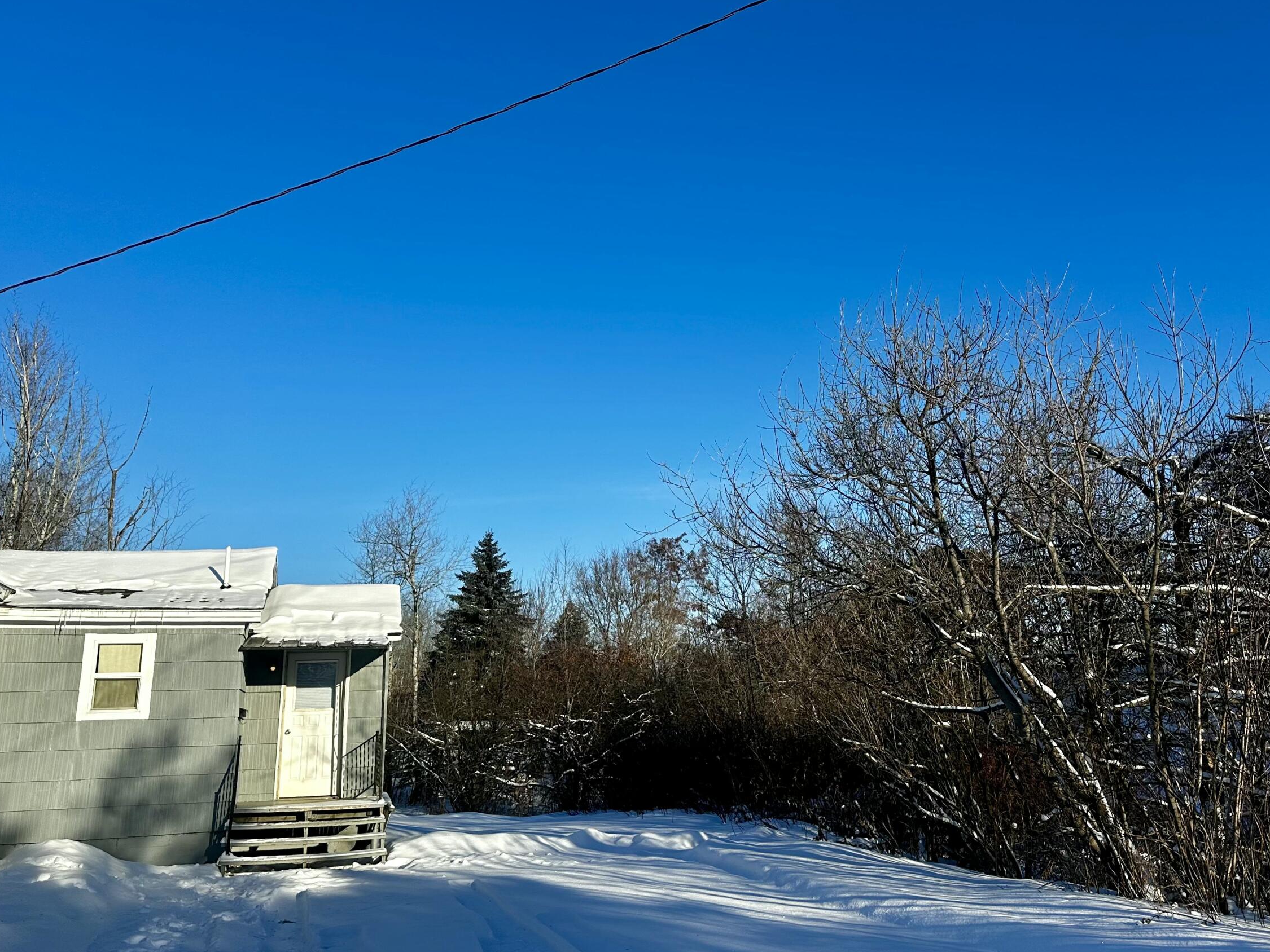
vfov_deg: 44.0
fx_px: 1174
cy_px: 403
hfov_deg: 56.5
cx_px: 742
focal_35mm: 32
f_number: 1.78
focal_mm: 6.86
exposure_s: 1/4545
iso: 80
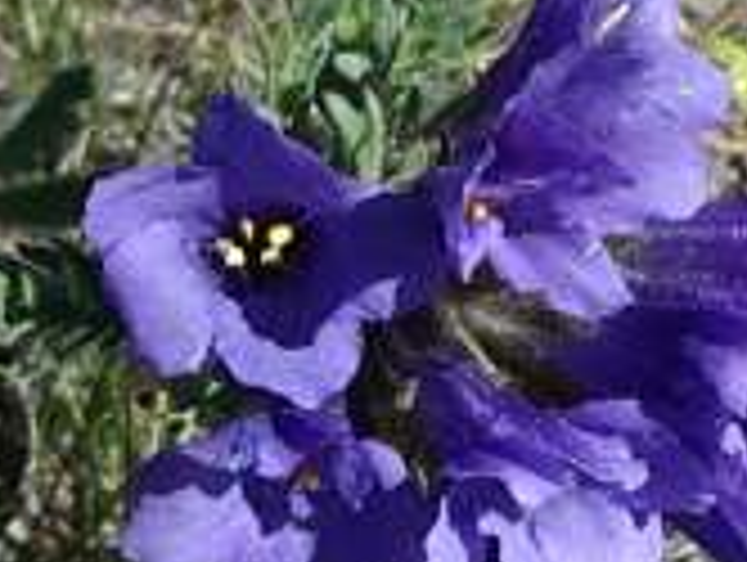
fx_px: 2961
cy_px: 315
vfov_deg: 10.9
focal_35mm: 137
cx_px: 806
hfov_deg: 14.1
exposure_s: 1/400
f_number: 4.8
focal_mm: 5.8
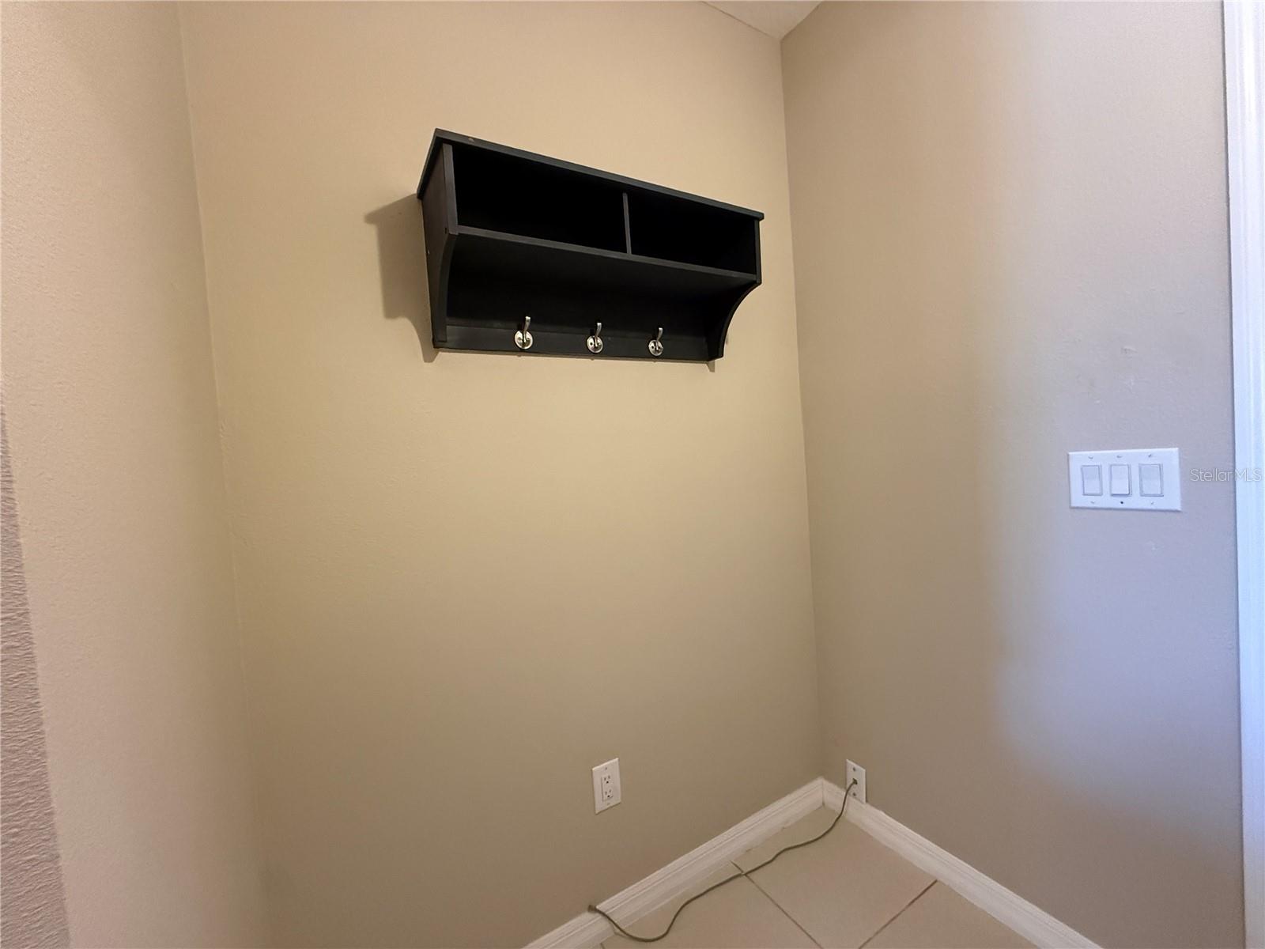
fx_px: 512
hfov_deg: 102.1
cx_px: 632
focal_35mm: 14
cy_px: 474
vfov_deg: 85.7
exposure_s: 1/60
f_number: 2.2
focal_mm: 2.22
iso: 800
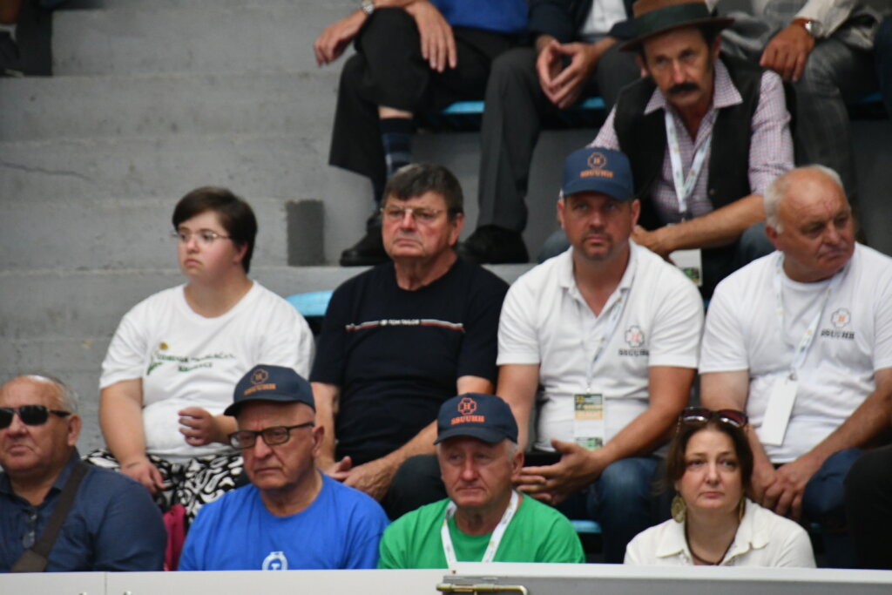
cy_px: 298
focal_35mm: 375
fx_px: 9292
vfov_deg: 3.7
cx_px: 446
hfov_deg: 5.5
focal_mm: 250
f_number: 7.1
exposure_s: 1/800
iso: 3200
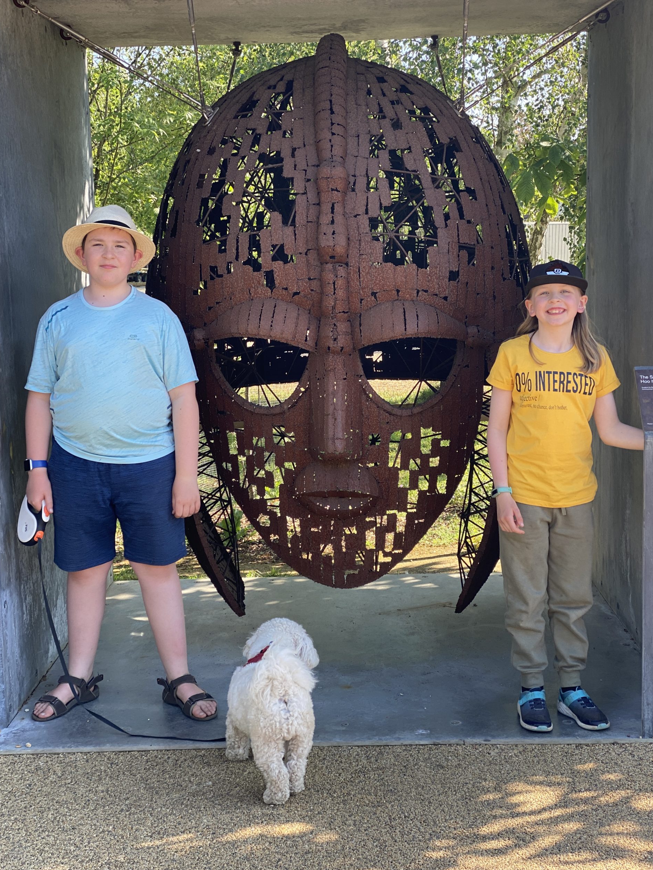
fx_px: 1333
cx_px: 325
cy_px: 437
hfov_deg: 27.5
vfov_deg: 36.2
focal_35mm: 53
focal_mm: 6
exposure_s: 1/150
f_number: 2
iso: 20
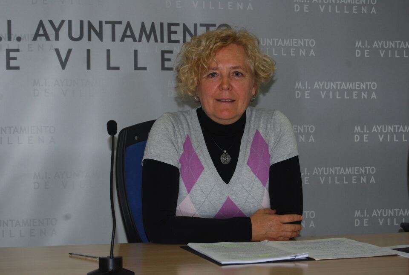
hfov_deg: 24.6
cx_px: 204
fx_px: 939
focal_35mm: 82
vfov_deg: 16.6
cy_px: 138
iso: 200
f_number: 5.6
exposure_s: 1/60
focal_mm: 55
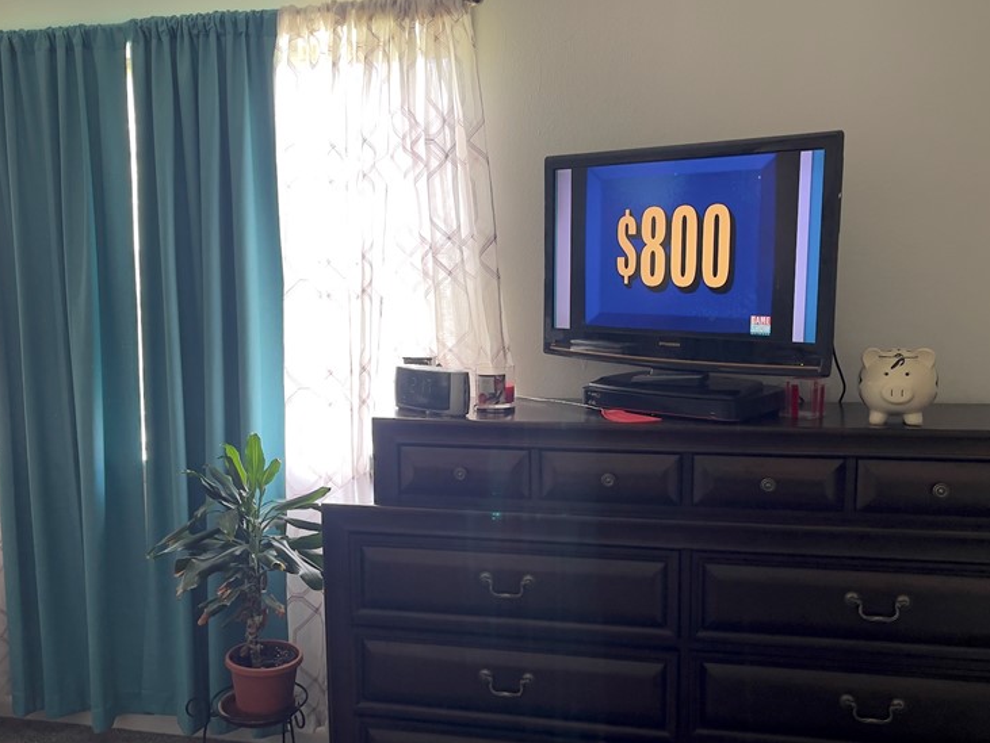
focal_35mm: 35
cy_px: 420
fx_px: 1001
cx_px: 436
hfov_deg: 52.5
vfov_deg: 40.7
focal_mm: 5.1
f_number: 1.6
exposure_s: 1/61
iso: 125
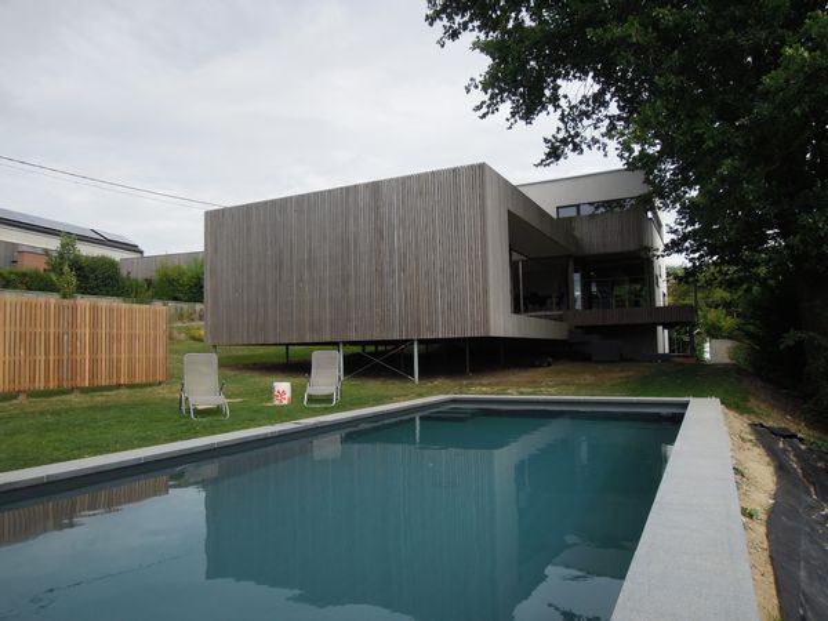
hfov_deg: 71.6
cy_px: 310
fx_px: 574
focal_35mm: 24
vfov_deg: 56.8
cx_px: 414
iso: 160
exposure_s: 1/1600
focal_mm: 4.3
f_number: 3.5
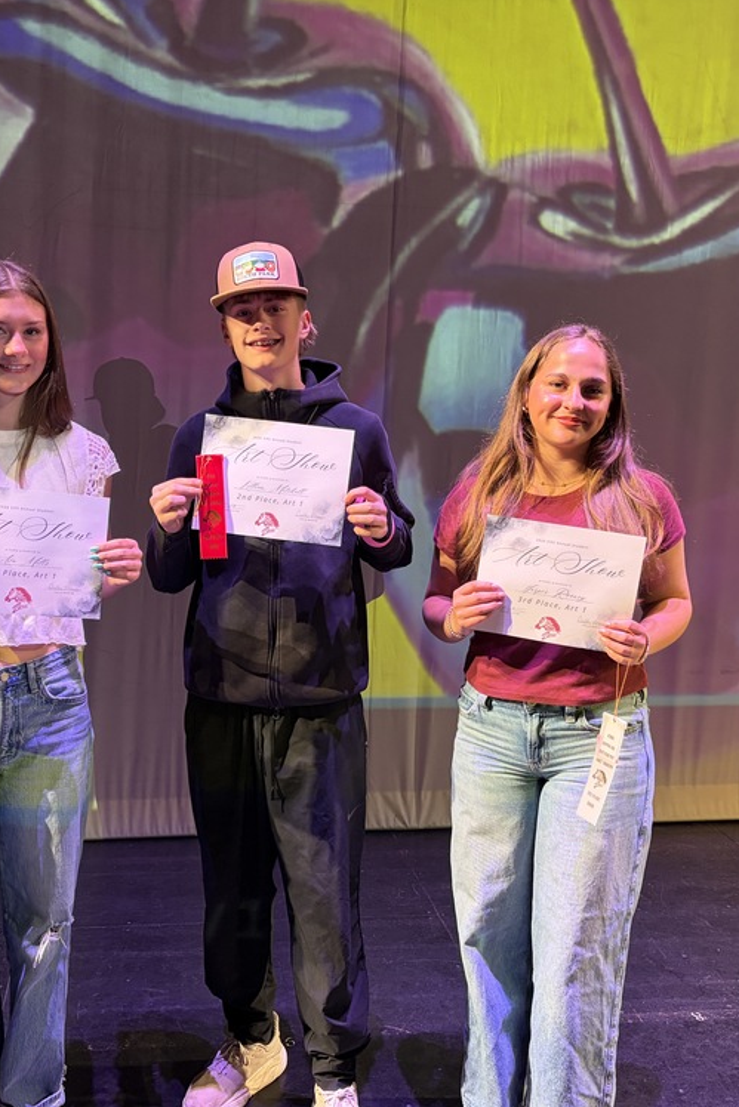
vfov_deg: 51.9
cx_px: 304
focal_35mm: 37
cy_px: 564
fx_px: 1139
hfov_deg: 35.9
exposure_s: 1/60
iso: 200
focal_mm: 5.96
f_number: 1.6
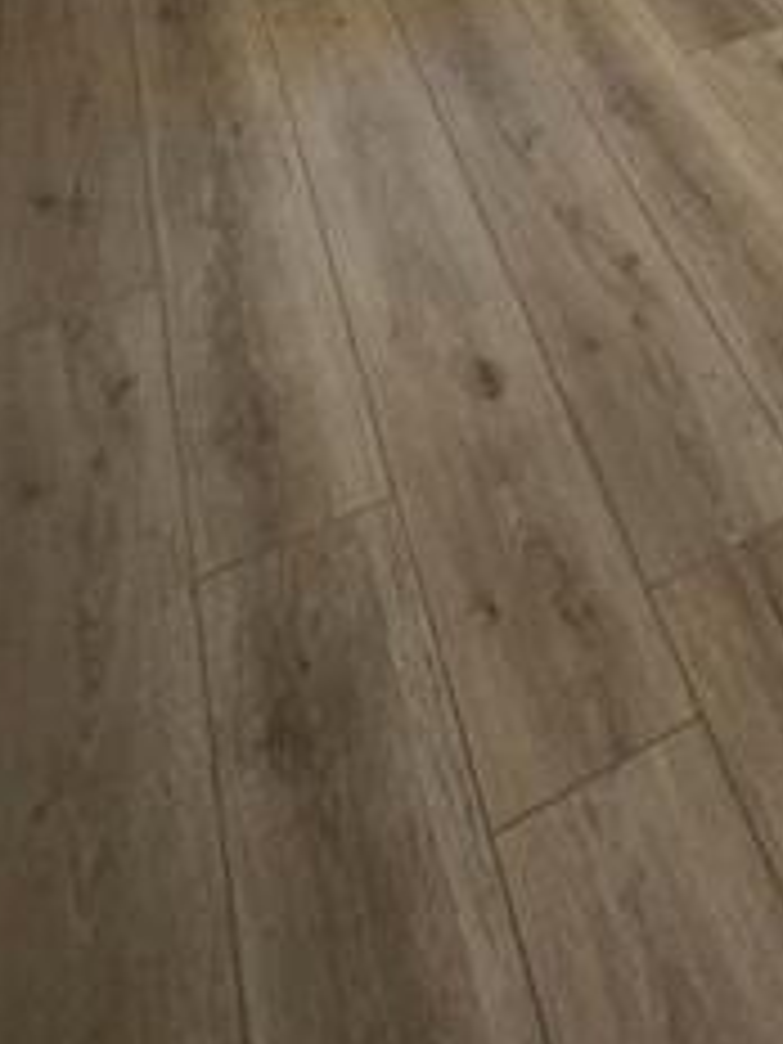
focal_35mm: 43
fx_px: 1297
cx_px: 891
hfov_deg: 29.7
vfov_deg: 32.0
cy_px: -346
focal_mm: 1.74
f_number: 2.2
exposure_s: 1/60
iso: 125
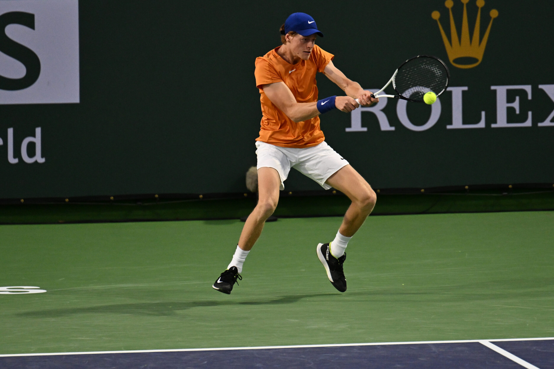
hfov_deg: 4.9
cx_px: 277
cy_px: 184
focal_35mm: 420
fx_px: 6461
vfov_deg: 3.3
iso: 2000
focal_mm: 280
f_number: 4
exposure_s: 1/1600
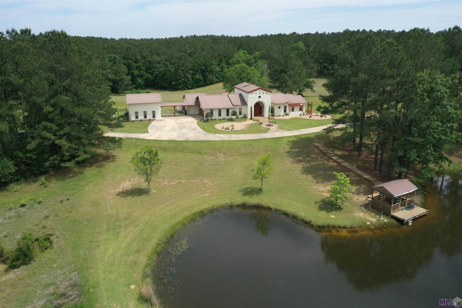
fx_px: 359
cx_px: 231
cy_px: 154
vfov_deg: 46.4
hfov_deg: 65.5
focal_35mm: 28
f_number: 5.6
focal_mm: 10.26
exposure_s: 1/1600
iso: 1600
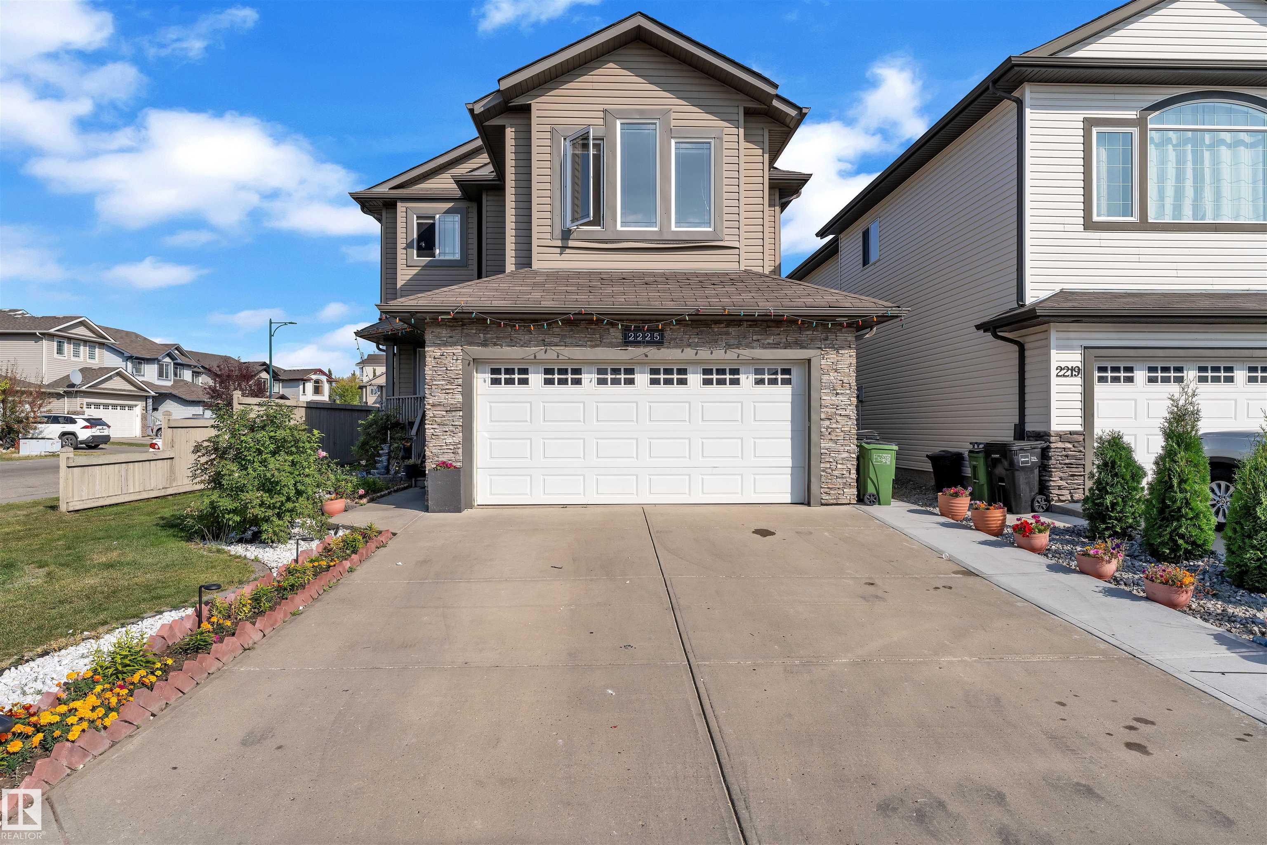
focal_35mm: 20
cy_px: 422
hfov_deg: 83.7
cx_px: 634
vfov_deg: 61.7
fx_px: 707
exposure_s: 1/1250
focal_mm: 20.1
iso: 160
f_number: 8
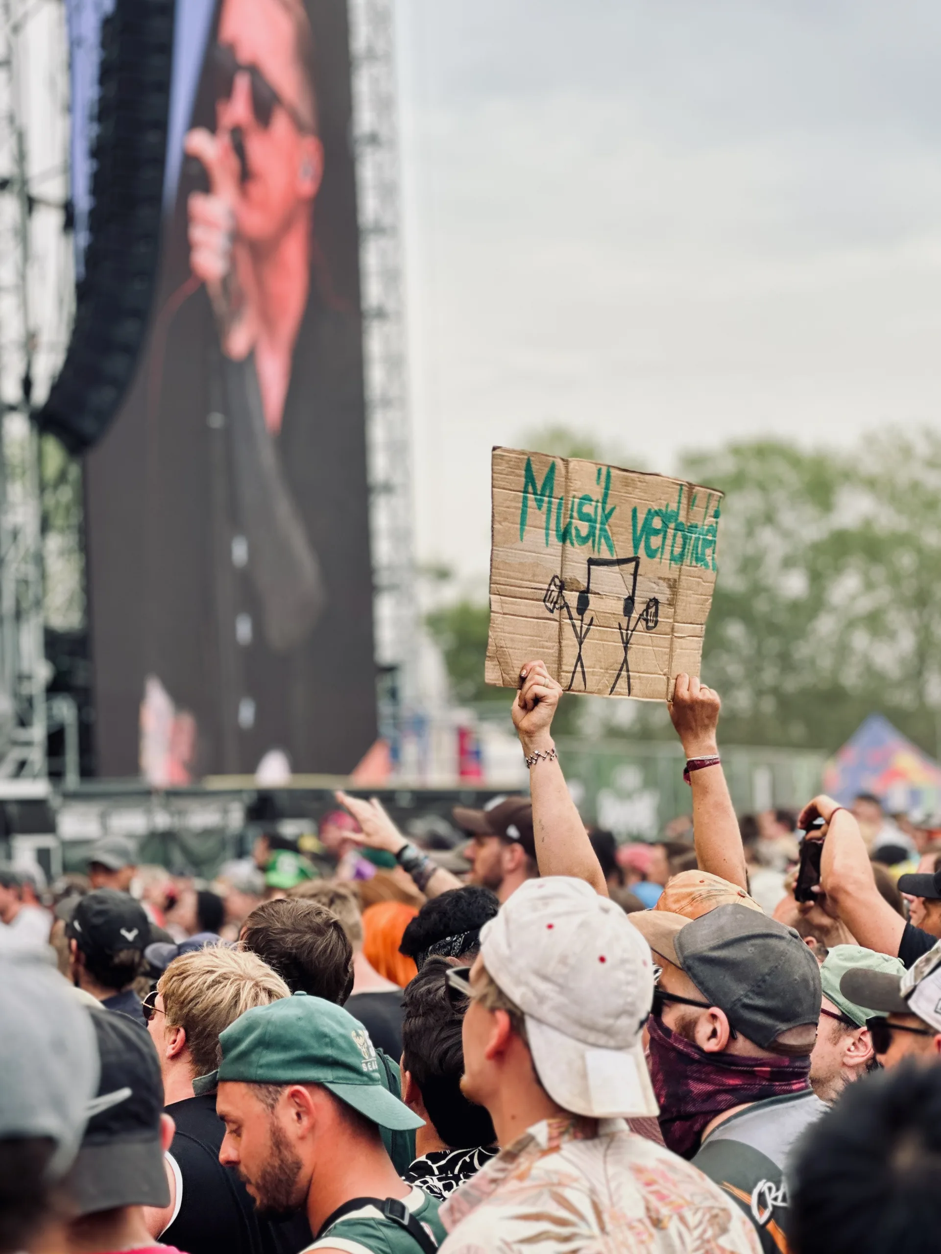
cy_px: 627
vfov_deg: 25.3
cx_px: 470
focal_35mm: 77
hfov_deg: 19.1
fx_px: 2790
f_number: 2.8
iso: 25
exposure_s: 1/200
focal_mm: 9
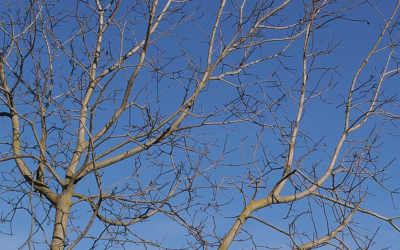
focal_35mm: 129
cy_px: 319
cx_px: 244
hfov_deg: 16.2
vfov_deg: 10.0
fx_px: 1406
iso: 50
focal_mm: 30
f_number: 5
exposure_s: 1/640
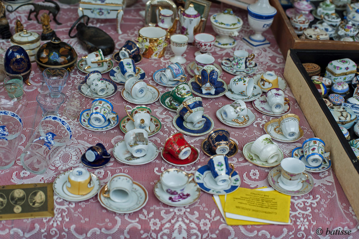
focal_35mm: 55
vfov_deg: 24.6
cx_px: 180
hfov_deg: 36.3
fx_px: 548
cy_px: 120
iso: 500
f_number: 4
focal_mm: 55
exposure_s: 1/80
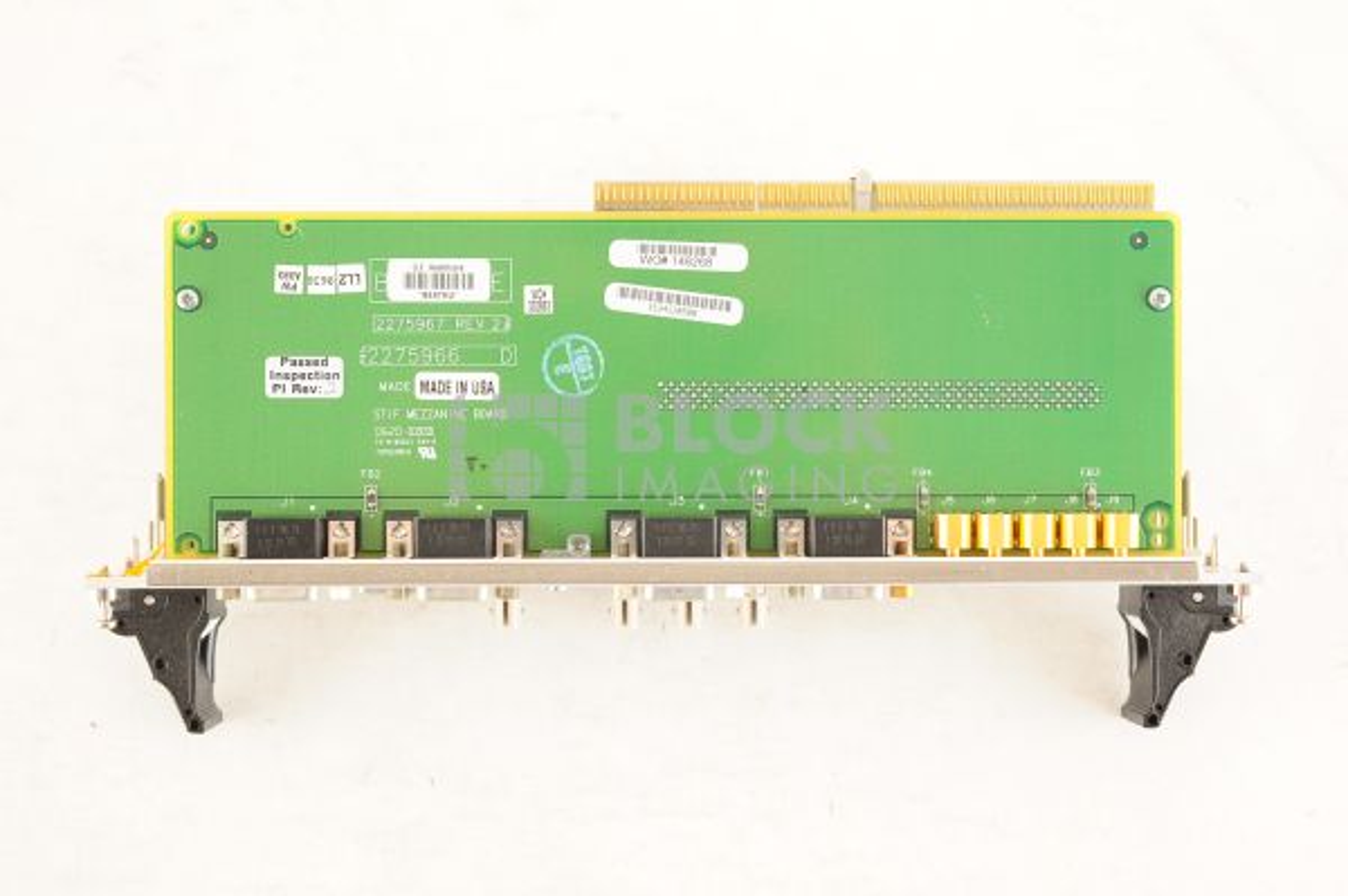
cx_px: 674
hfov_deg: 39.6
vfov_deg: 26.9
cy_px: 448
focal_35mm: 50
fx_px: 1871
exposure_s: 1/125
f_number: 9
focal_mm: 50
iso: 1600
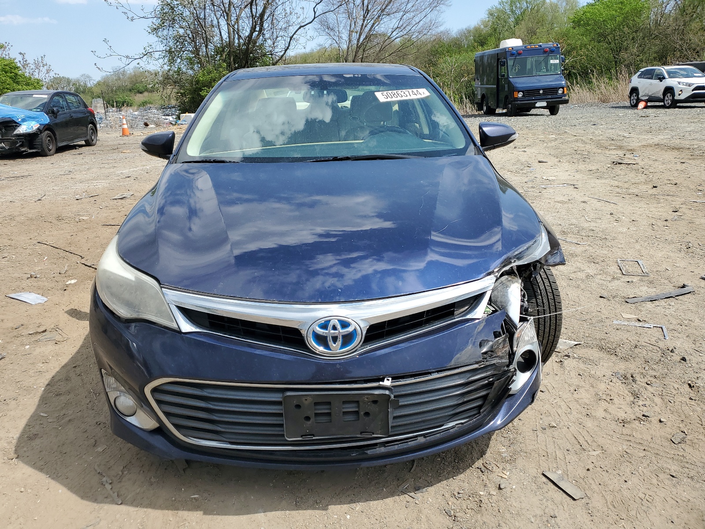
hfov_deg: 67.3
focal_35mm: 26
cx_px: 352
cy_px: 264
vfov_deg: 53.1
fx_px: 530
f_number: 1.5
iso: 50
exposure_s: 1/3333
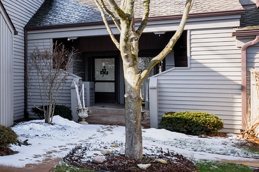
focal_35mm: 47
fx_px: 338
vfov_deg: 28.4
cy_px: 56
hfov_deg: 28.8
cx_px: -119
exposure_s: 1/80
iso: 100
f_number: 9
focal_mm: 14
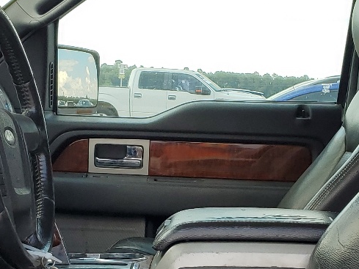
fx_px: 882
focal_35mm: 85
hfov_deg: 23.0
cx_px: 170
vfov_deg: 17.0
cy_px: 259
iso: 50
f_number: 1.5
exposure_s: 1/909
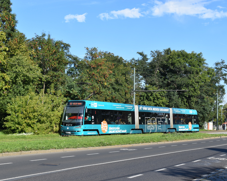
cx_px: 121
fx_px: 410
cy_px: 90
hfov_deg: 31.0
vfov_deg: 25.0
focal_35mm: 61
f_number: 9
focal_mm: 36
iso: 200
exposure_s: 1/320
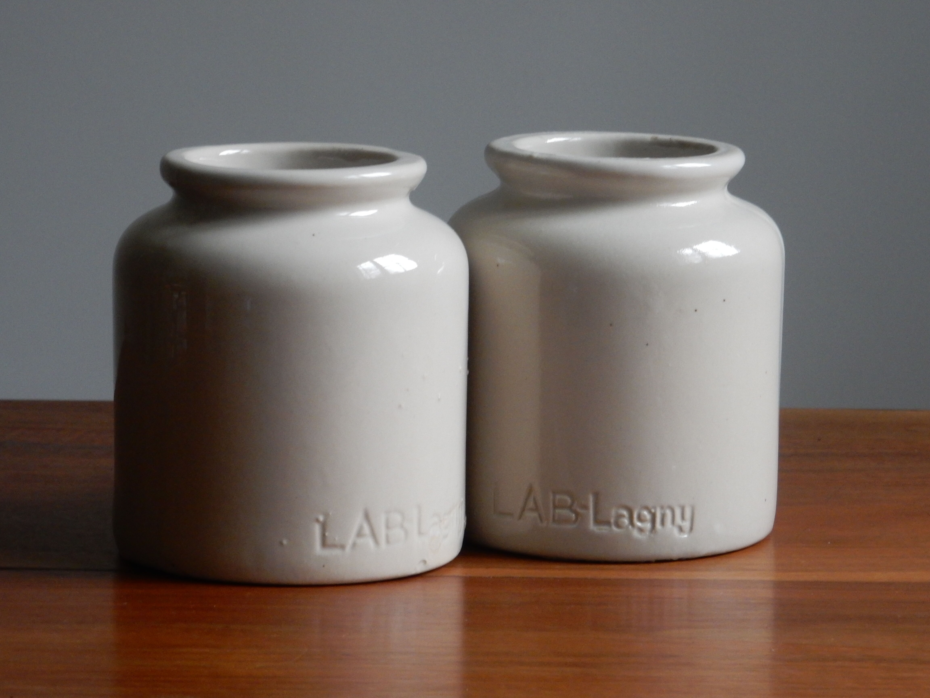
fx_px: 4406
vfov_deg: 9.1
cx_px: 465
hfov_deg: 12.0
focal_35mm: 164
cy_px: 349
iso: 400
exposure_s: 1/15
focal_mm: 29.2
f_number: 6
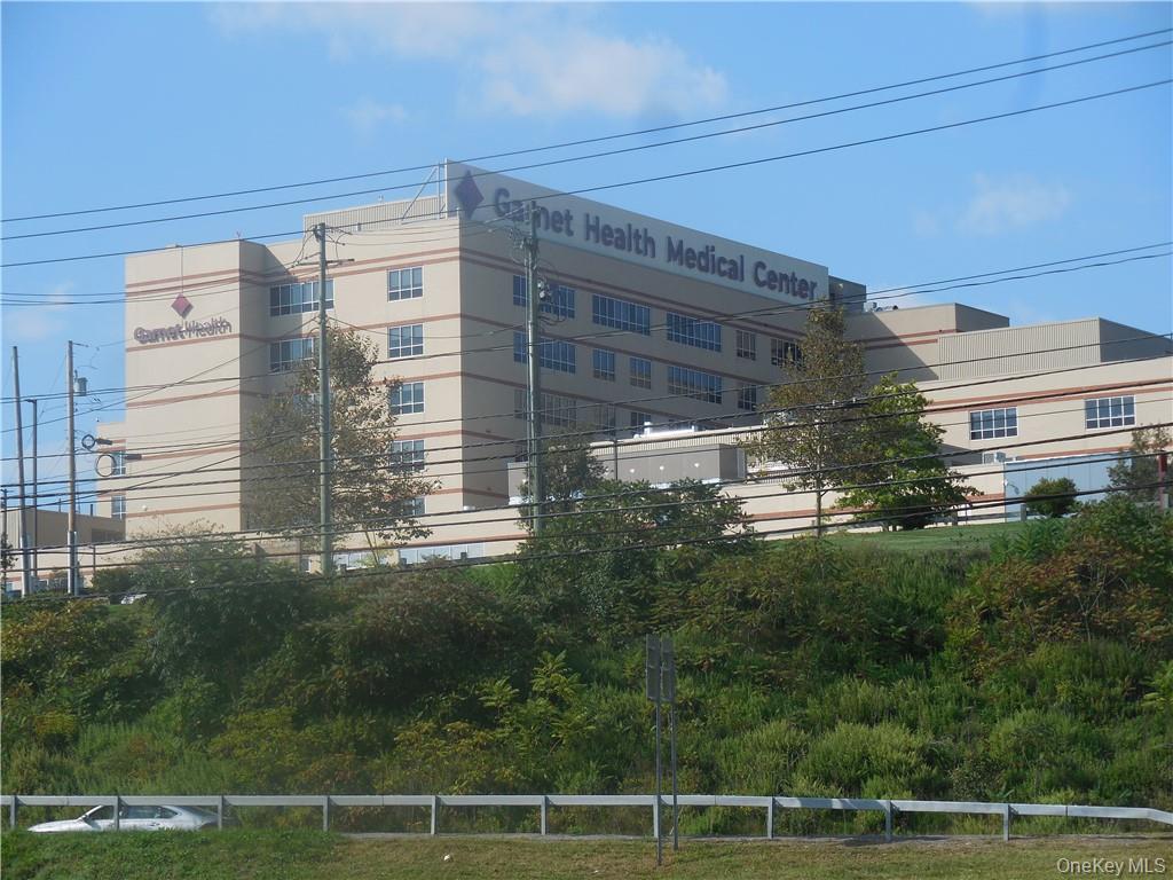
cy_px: 440
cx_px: 586
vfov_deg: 13.1
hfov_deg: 17.4
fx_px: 3829
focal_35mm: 113
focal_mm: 20.4
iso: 125
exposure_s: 1/640
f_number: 5.1
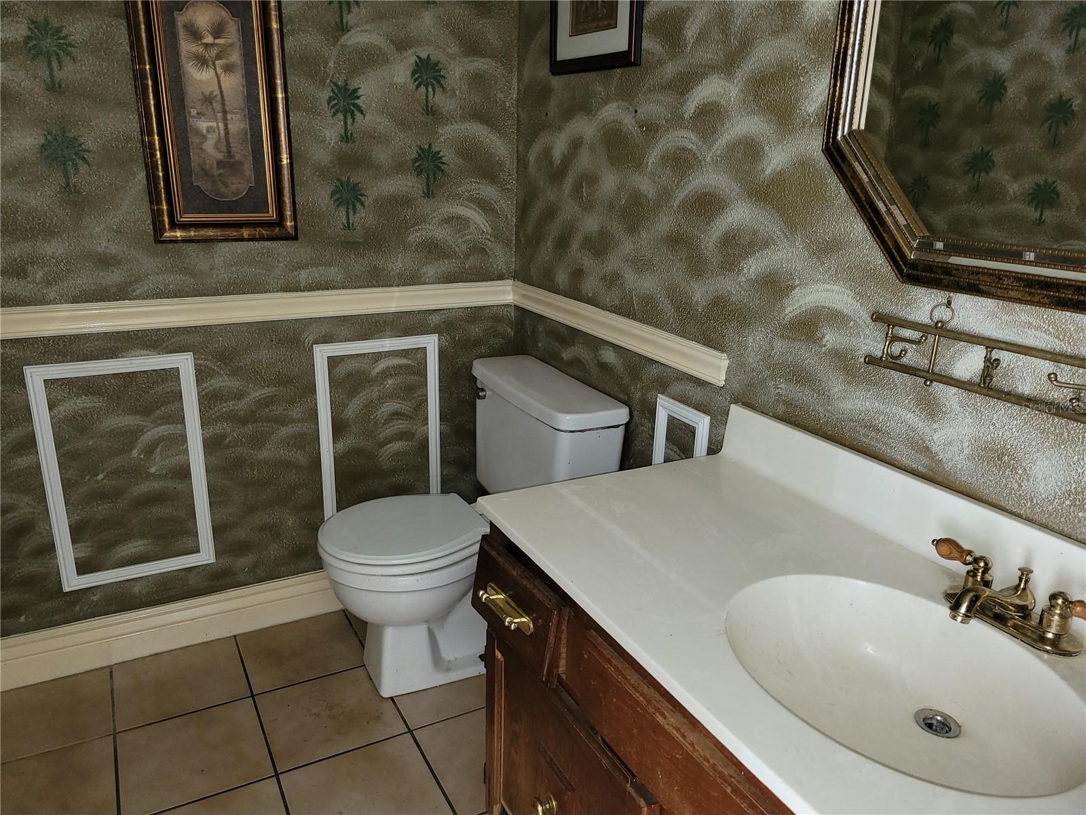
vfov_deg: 53.1
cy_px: 408
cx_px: 543
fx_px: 816
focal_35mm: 26
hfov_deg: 67.3
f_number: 1.8
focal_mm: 5.4
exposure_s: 1/25
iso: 100
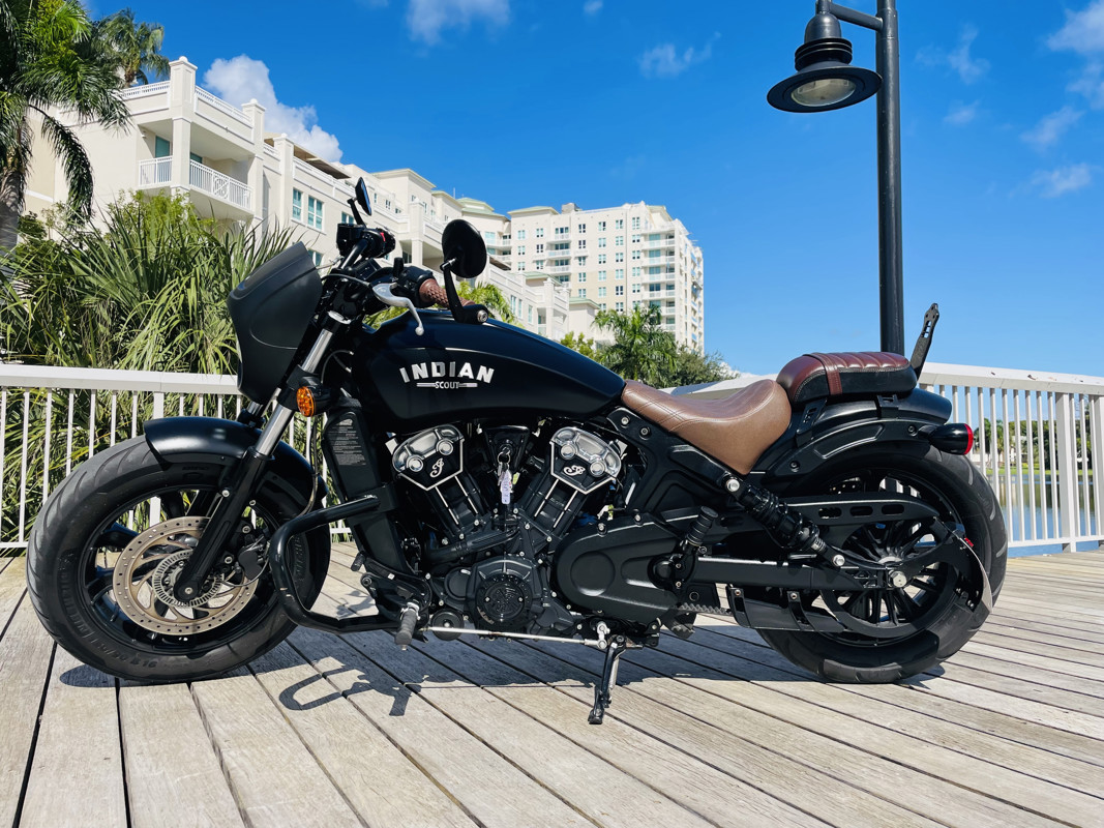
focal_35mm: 26
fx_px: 829
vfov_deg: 53.1
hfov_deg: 67.3
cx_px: 552
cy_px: 414
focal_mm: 4.2
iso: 32
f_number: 1.6
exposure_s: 1/3205
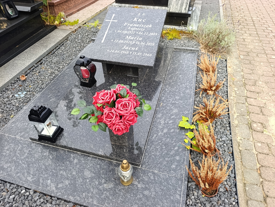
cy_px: 104
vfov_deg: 59.0
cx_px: 138
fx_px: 183
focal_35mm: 23
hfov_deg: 73.8
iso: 50
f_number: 1.6
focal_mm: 6.14
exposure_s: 1/100
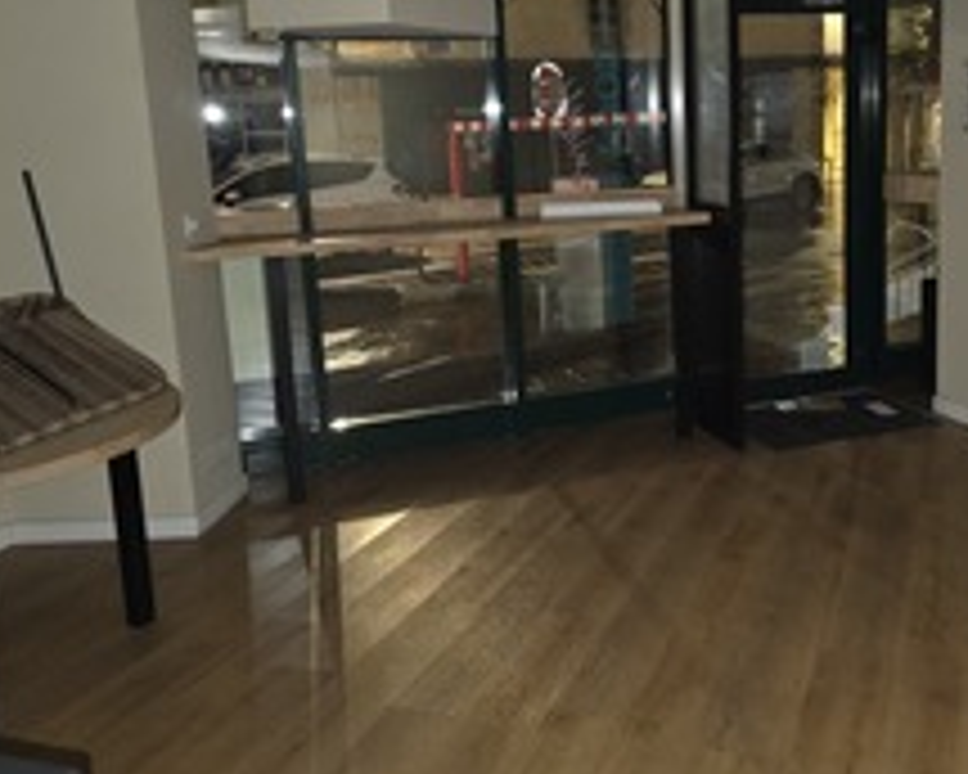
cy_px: 306
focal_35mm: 37
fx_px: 1060
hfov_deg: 48.0
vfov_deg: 39.9
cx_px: 673
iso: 500
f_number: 1.7
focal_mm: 6.3
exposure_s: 1/12
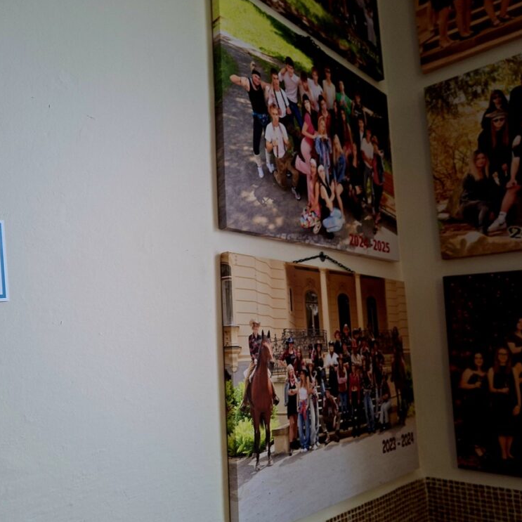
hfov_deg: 56.0
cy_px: 265
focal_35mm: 28
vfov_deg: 57.3
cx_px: 171
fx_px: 478
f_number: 1.8
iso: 200
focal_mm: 5.54
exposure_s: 1/50
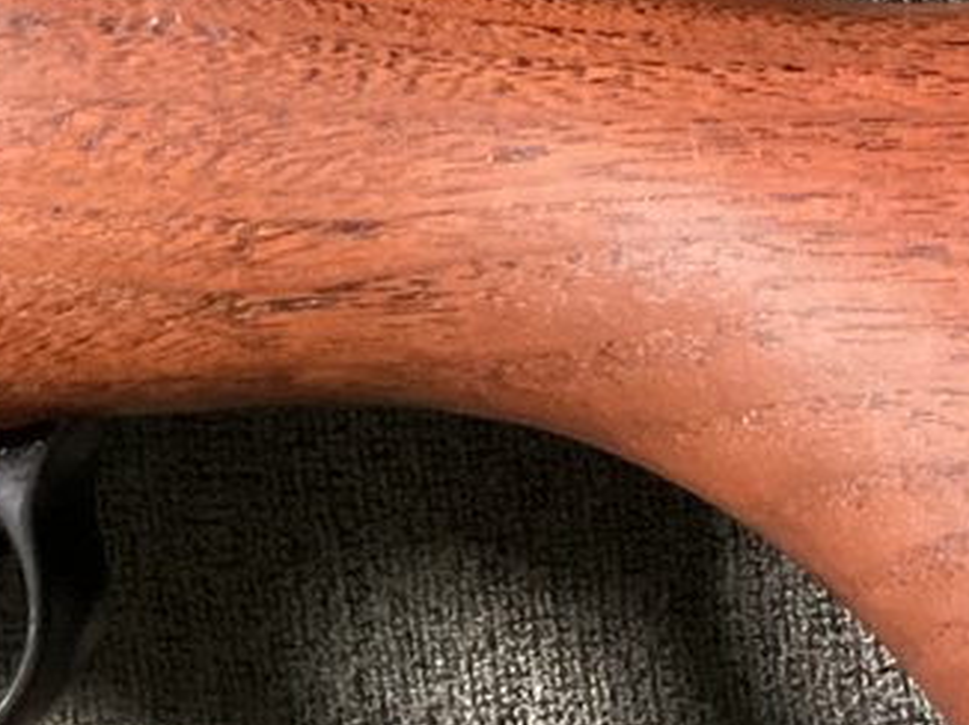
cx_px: 1966
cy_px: -22
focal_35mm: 144
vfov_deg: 10.2
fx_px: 4028
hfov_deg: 12.1
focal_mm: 3.3
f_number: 2.4
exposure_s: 1/30
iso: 320
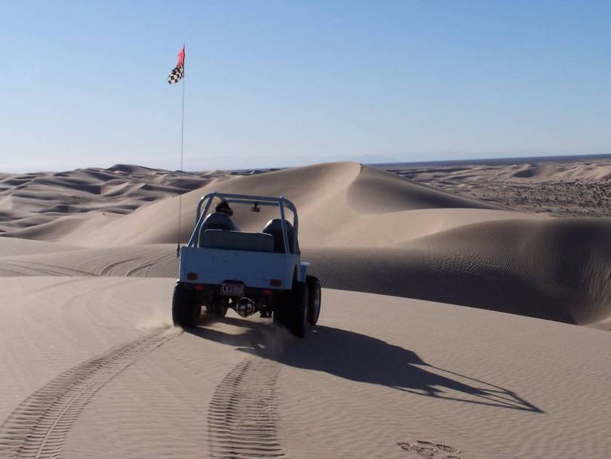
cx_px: 306
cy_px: 230
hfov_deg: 30.3
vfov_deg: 22.9
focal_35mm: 64
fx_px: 1130
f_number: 6.3
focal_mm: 10.7
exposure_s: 1/750
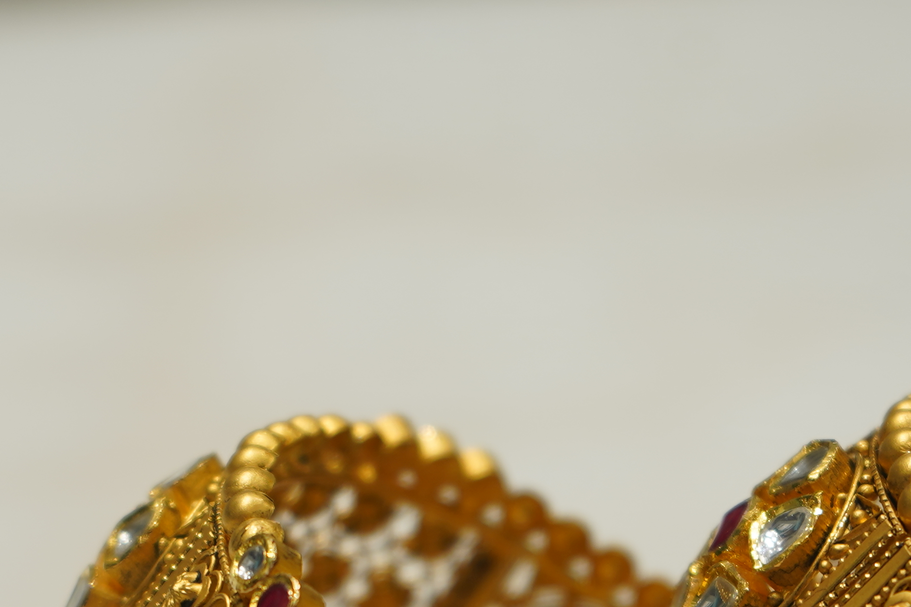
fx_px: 4049
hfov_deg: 12.8
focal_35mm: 160
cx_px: 636
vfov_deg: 8.4
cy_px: 951
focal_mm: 50
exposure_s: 1/50
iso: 100
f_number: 5
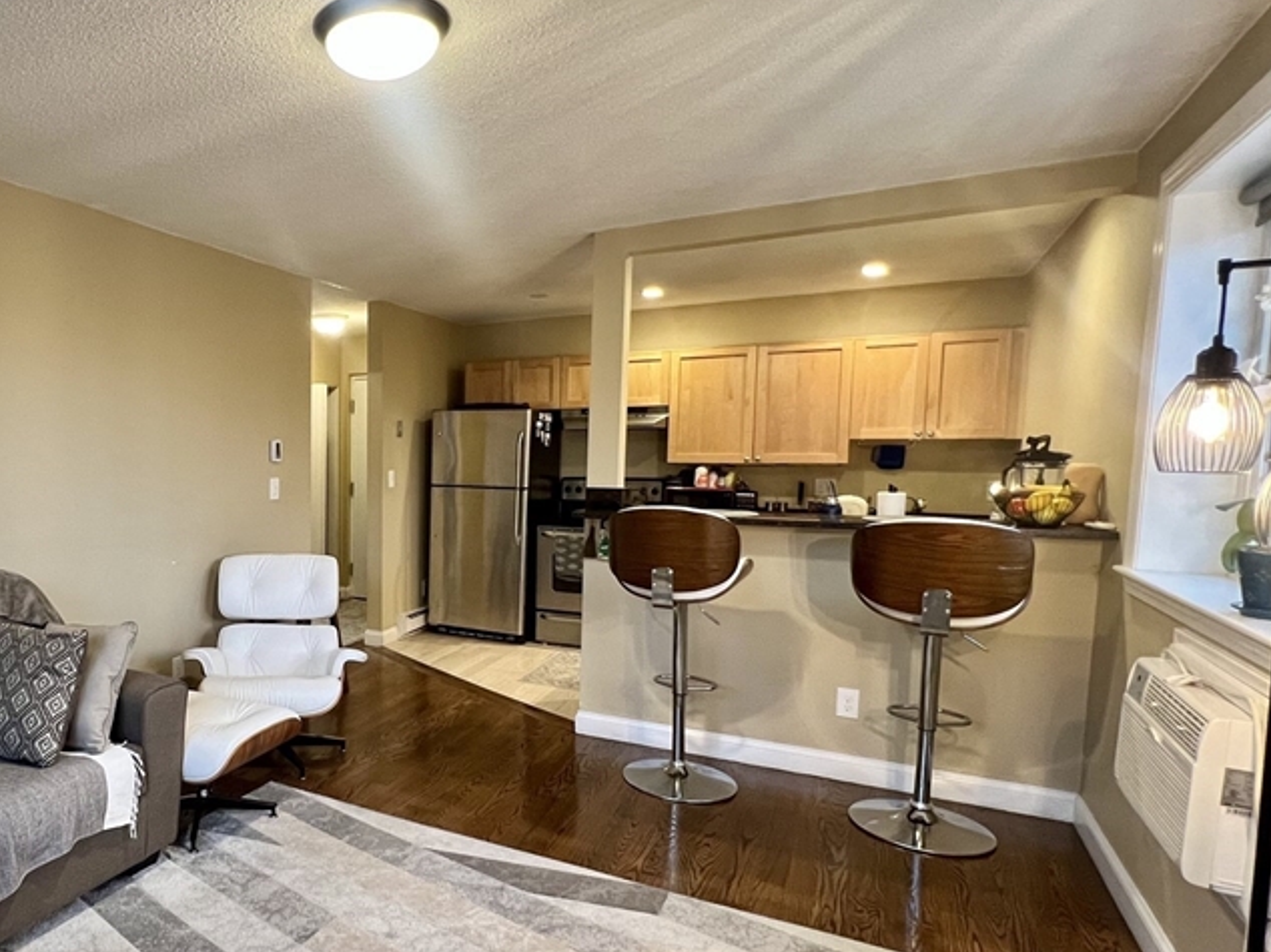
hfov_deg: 74.1
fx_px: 771
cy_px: 531
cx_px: 337
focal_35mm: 21
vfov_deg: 63.2
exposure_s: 1/60
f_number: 1.8
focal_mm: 1.57
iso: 320
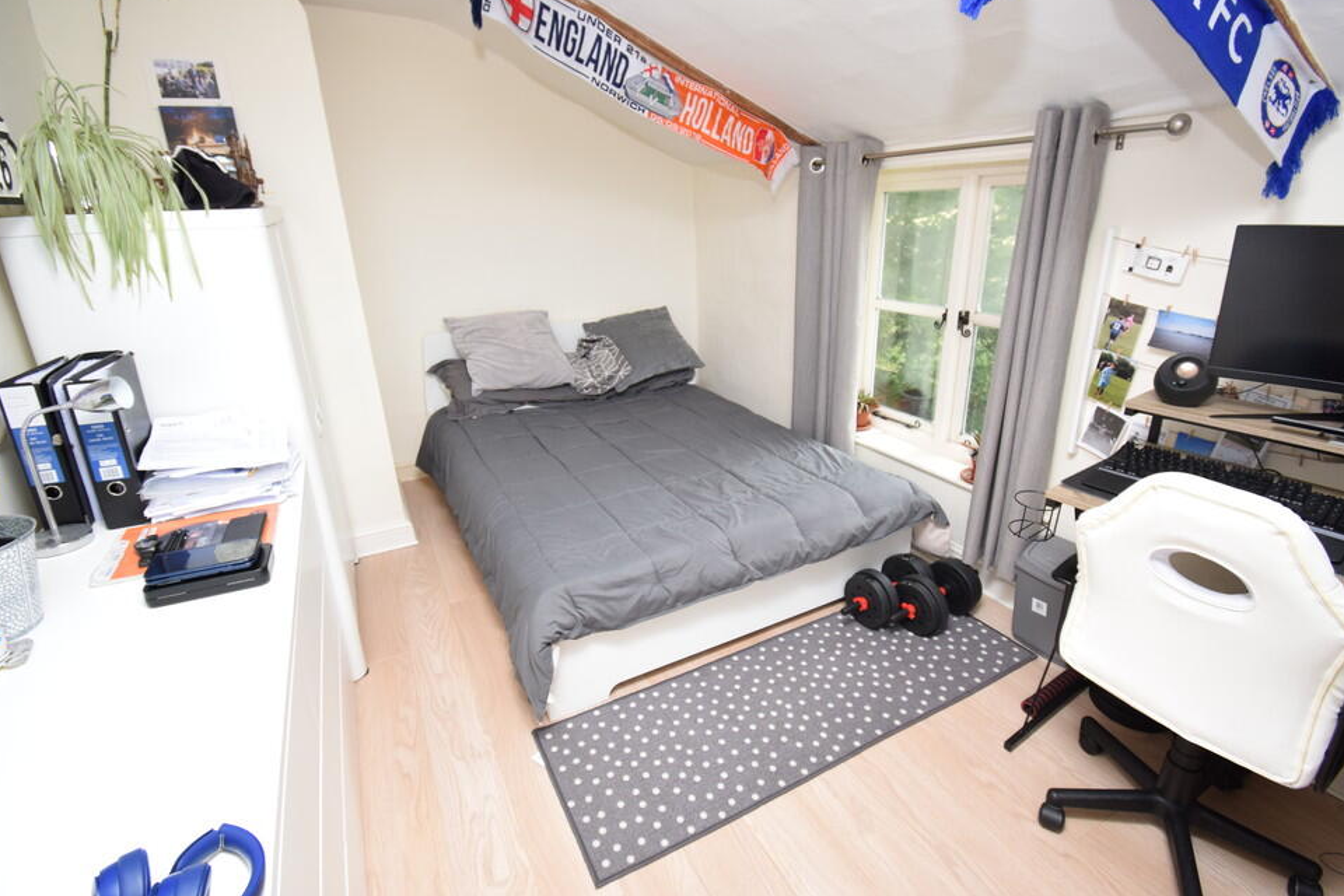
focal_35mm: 16
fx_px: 597
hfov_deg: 96.7
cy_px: 435
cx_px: 685
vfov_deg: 73.7
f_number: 5
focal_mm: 10
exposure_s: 1/100
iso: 800
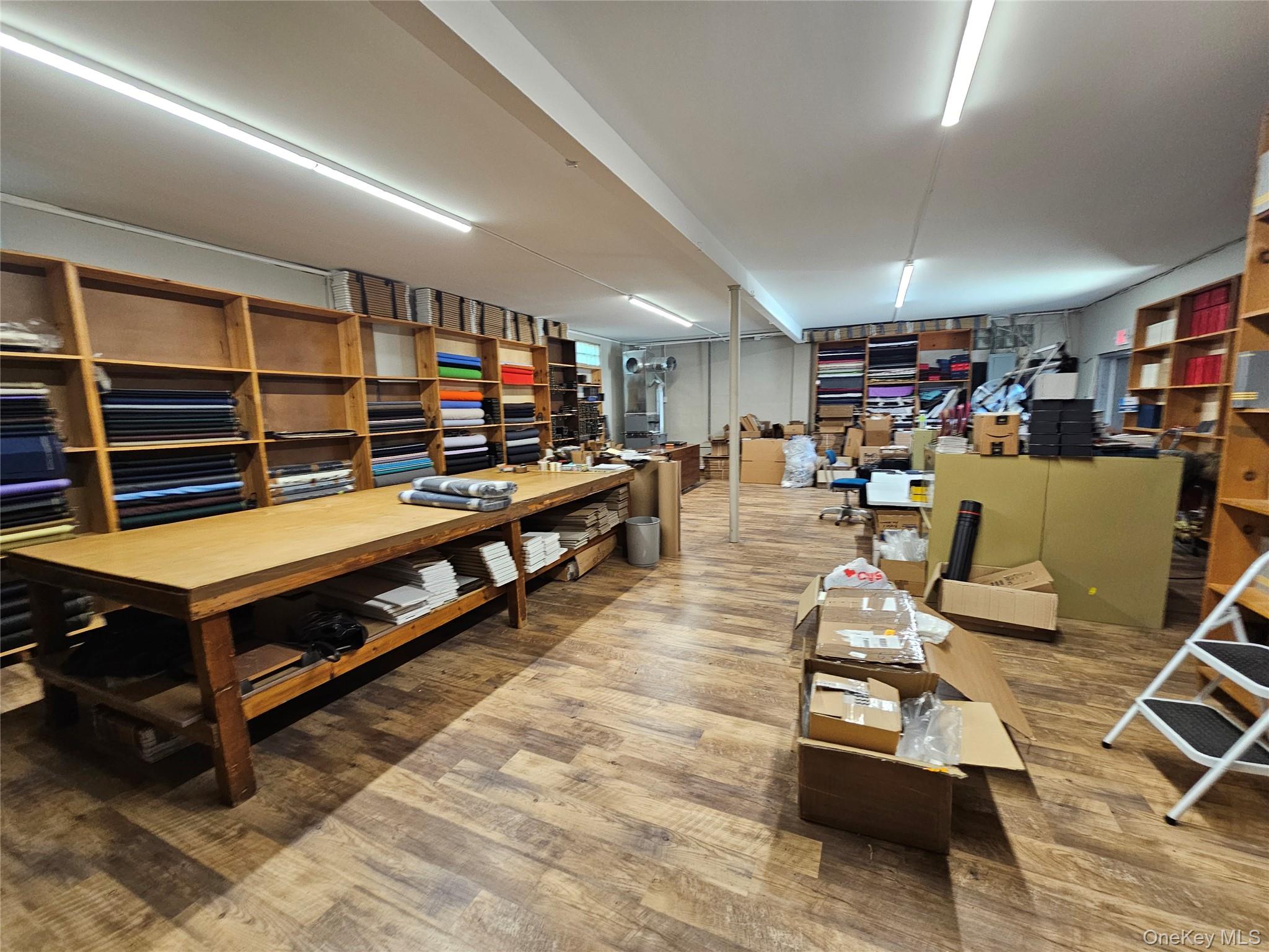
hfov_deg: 106.2
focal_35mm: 13
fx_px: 477
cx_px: 634
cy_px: 476
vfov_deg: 89.9
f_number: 2.2
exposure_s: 1/62.3
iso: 250
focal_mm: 2.2
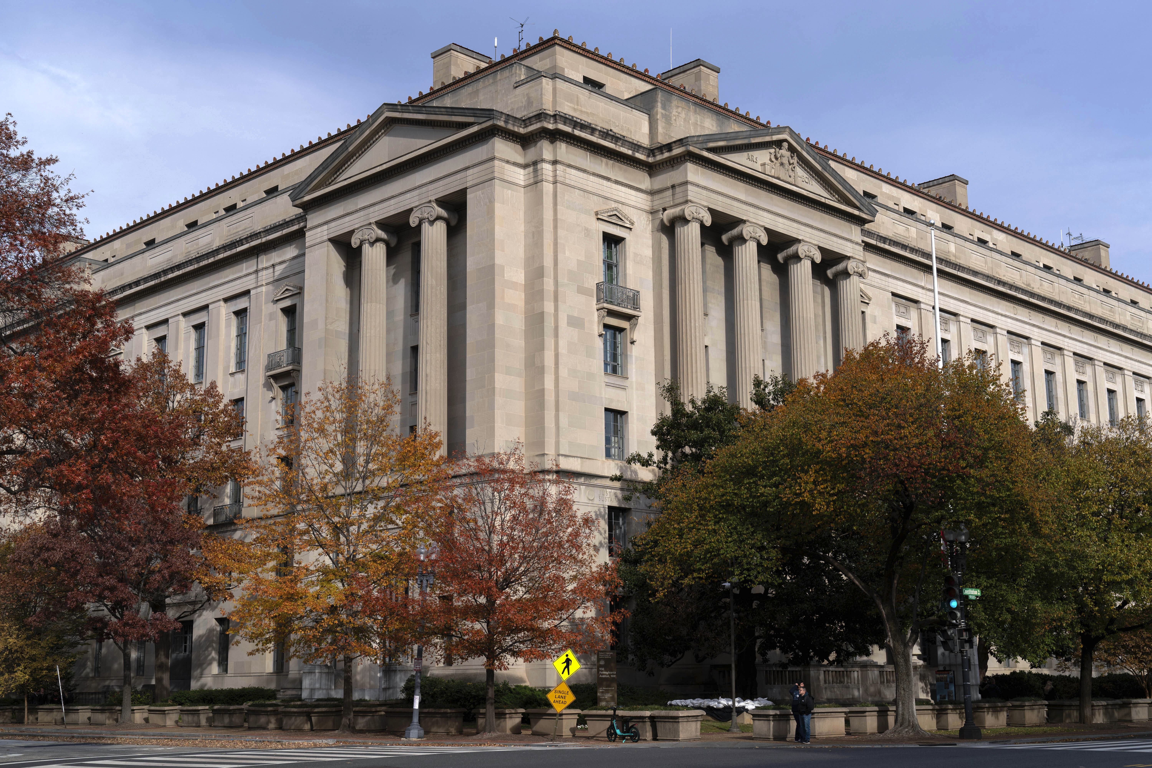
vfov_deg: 30.5
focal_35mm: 44
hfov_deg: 44.5
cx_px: 576
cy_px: 384
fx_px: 1408
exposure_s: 1/640
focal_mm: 44
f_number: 5.6
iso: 100
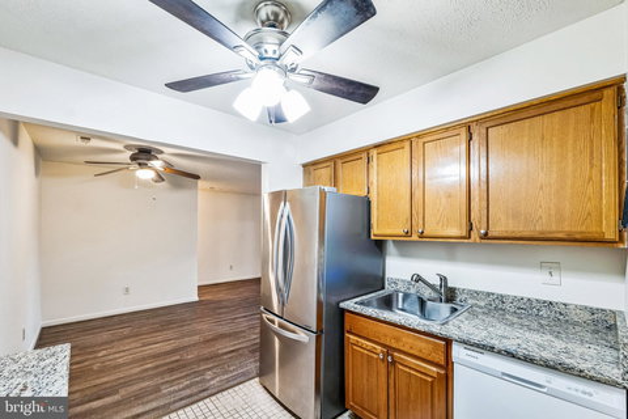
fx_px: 244
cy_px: 210
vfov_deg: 81.2
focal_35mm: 14
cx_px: 314
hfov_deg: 104.3
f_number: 8
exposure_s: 1/10
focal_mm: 14
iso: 800
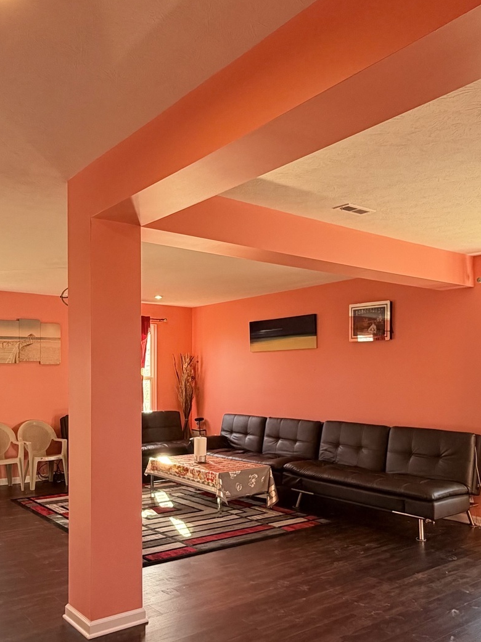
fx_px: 575
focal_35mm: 31
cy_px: 378
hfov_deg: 45.4
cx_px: 221
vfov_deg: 58.0
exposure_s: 1/60
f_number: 2.2
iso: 200
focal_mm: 2.22
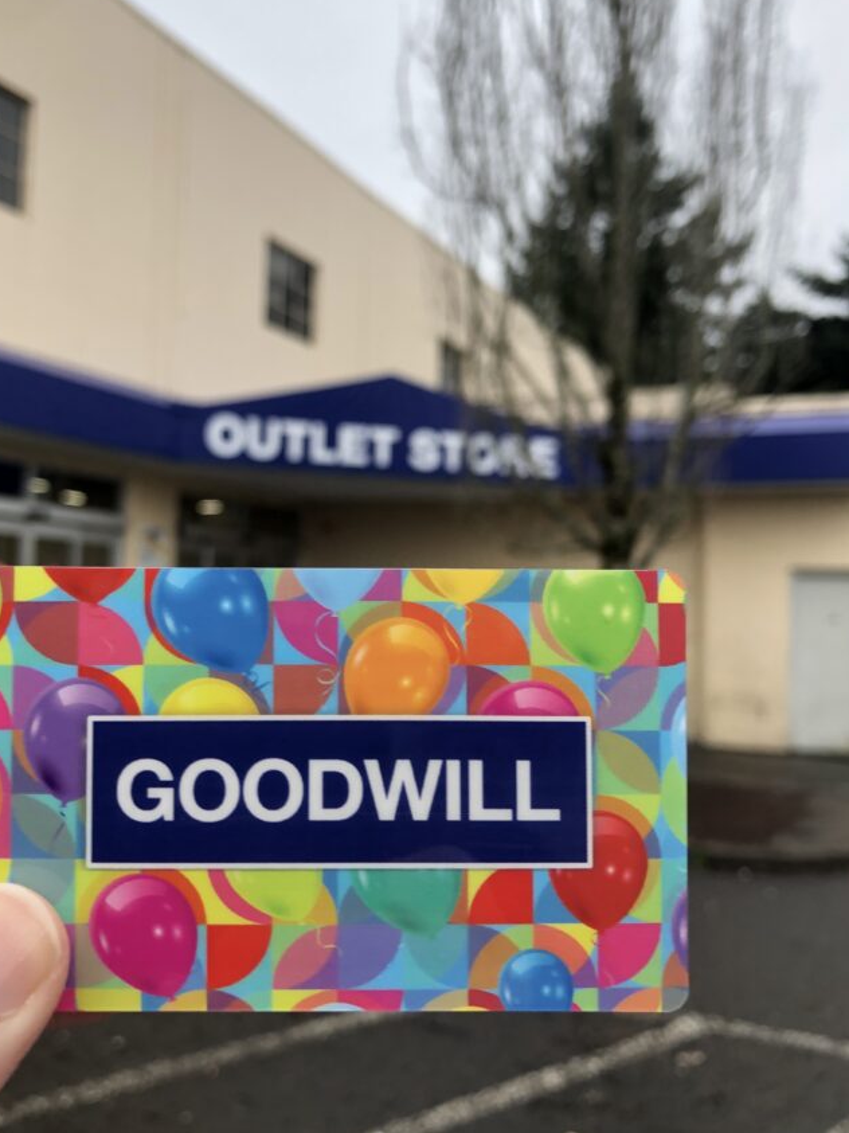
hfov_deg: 41.6
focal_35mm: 34
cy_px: 520
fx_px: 1112
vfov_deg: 53.9
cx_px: 347
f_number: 1.8
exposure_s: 1/105
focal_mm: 3.99
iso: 20
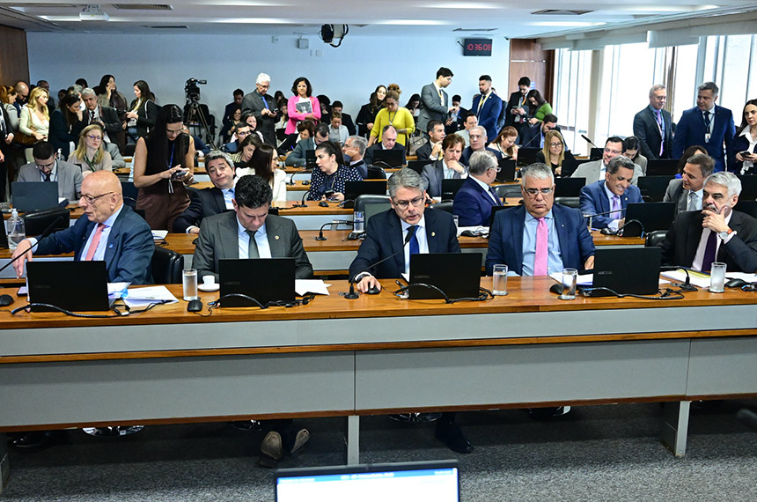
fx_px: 756
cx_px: 378
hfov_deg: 53.2
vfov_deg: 36.7
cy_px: 251
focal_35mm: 36
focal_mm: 24
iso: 4000
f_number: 2.8
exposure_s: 1/250
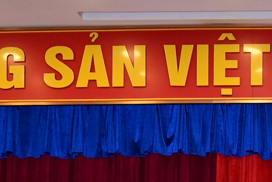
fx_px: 953
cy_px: 411
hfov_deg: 15.5
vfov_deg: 9.8
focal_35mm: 126
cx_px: 349
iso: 1000
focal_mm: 18
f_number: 4.5
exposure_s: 1/200
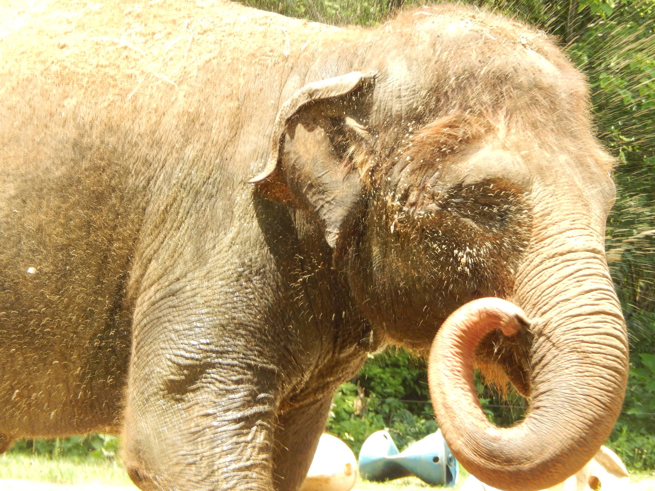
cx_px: 328
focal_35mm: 252
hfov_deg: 7.9
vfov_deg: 5.9
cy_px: 246
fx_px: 4768
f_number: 5.6
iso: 125
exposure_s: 1/80
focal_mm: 44.9
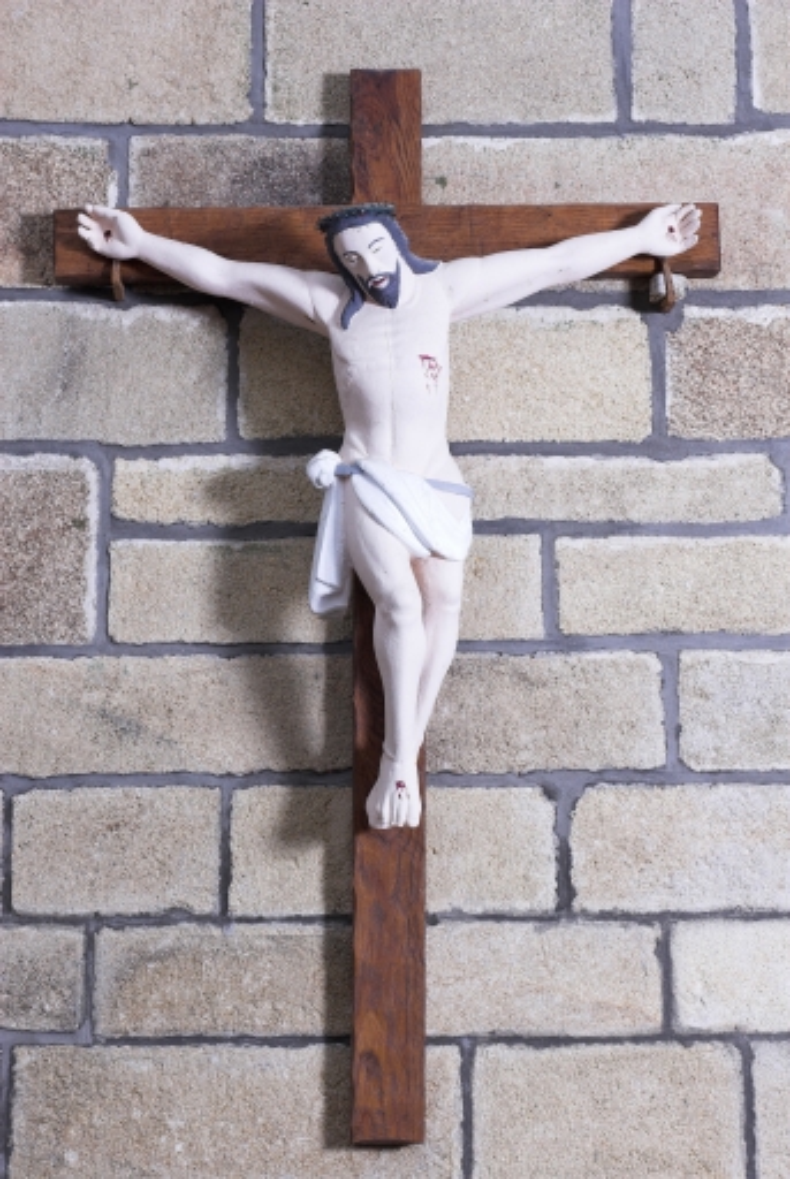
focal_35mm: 75
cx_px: 395
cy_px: 590
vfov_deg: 27.0
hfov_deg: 18.2
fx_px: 2460
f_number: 10
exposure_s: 1/60
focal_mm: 50
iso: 100
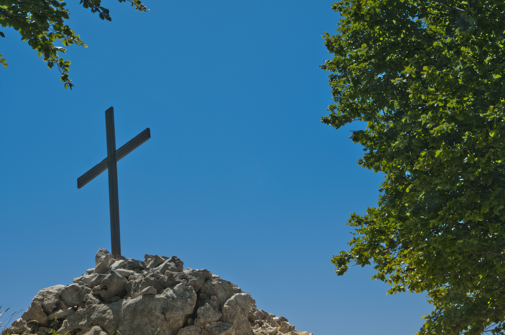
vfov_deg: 18.1
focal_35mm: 75
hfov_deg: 27.0
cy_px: 168
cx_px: 252
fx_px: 1051
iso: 100
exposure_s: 1/15
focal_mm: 50
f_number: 22
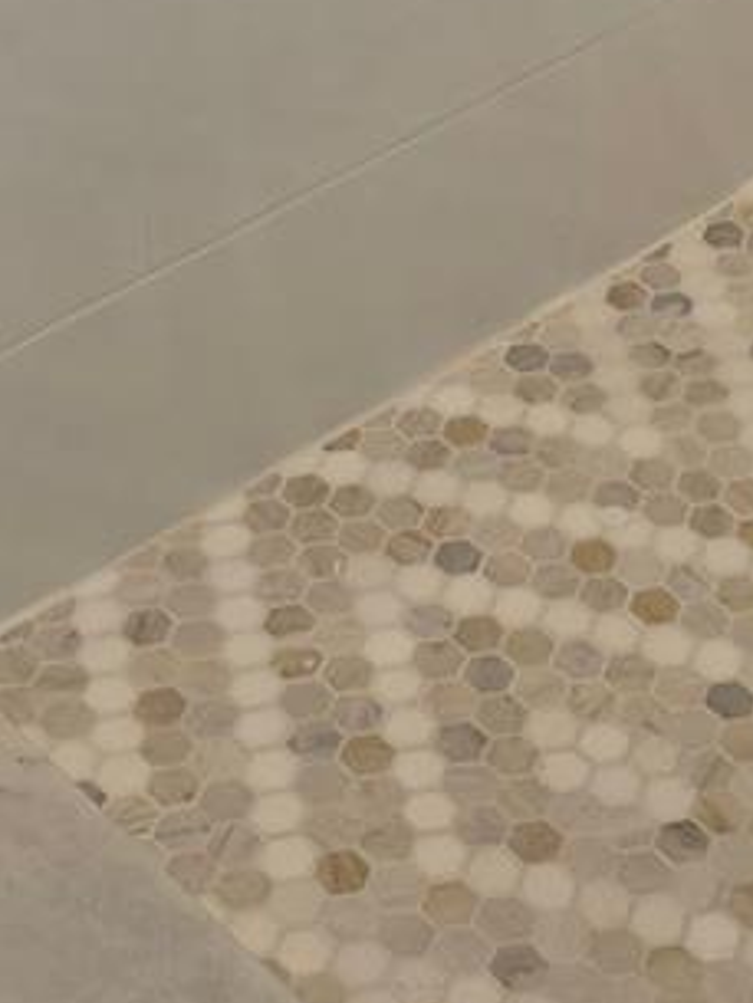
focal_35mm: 113
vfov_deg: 15.4
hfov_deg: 13.0
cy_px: -687
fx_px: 3275
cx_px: 689
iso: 40
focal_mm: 6.3
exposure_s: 1/60
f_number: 1.7
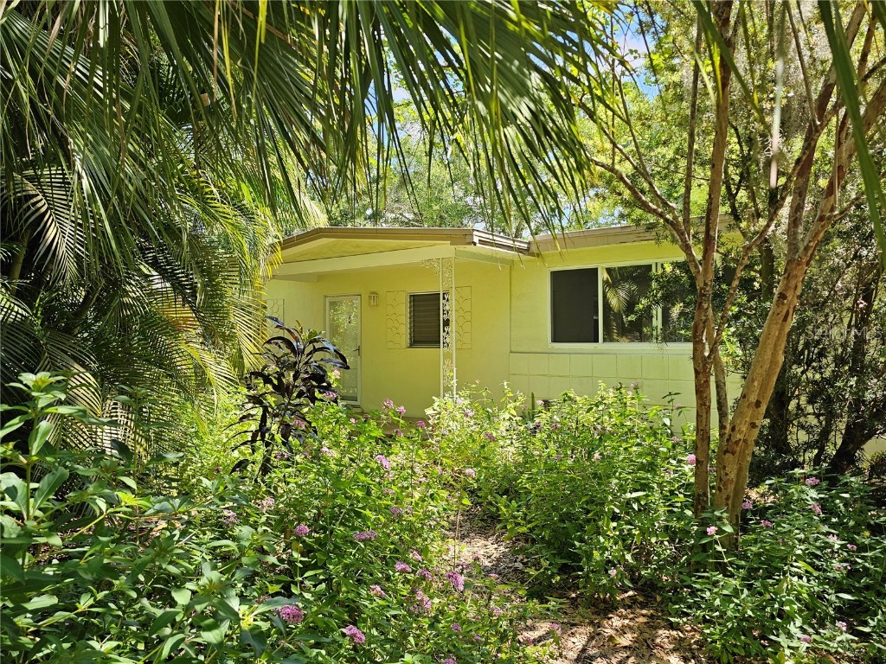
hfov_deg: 73.9
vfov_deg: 58.9
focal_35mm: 23
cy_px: 332
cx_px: 443
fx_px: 589
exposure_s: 1/180
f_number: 1.7
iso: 20
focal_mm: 6.3
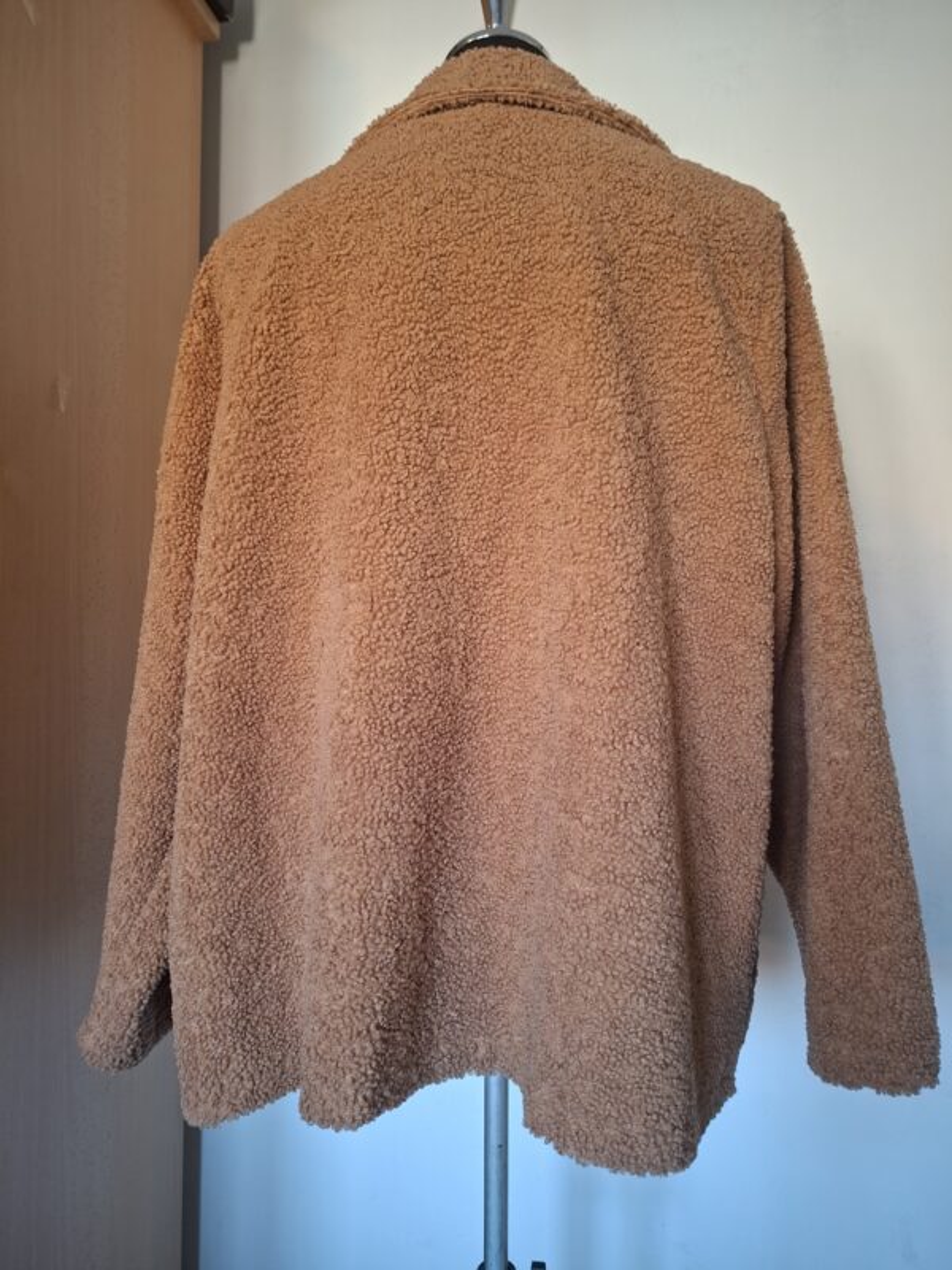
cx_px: 476
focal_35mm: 23
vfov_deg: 73.9
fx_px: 843
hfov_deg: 58.9
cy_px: 635
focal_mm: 5.54
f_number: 1.8
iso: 250
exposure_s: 1/50
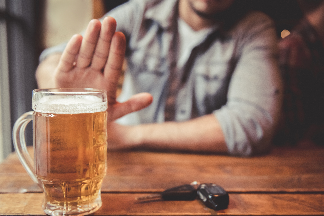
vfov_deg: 35.1
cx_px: 149
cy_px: 117
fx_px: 342
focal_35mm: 38
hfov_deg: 50.6
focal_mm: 35
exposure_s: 1/100
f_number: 2.8
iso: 1600
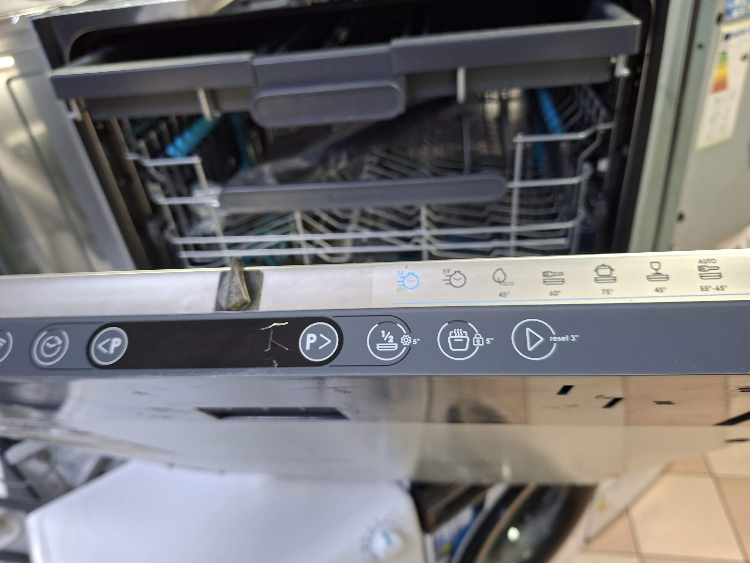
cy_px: 282
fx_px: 498
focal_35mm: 23
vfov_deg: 58.9
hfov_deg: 73.9
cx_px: 375
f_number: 1.8
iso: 320
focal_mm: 5.54
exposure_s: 1/33
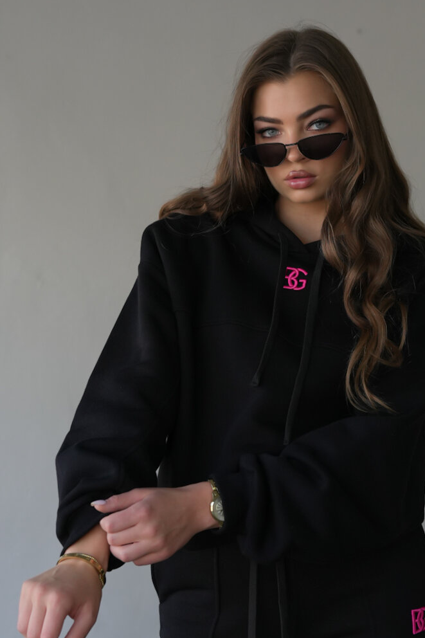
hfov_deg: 18.9
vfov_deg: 28.1
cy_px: 337
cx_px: 230
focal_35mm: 72
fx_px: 1275
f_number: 4.5
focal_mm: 44.6
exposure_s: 1/400
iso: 800
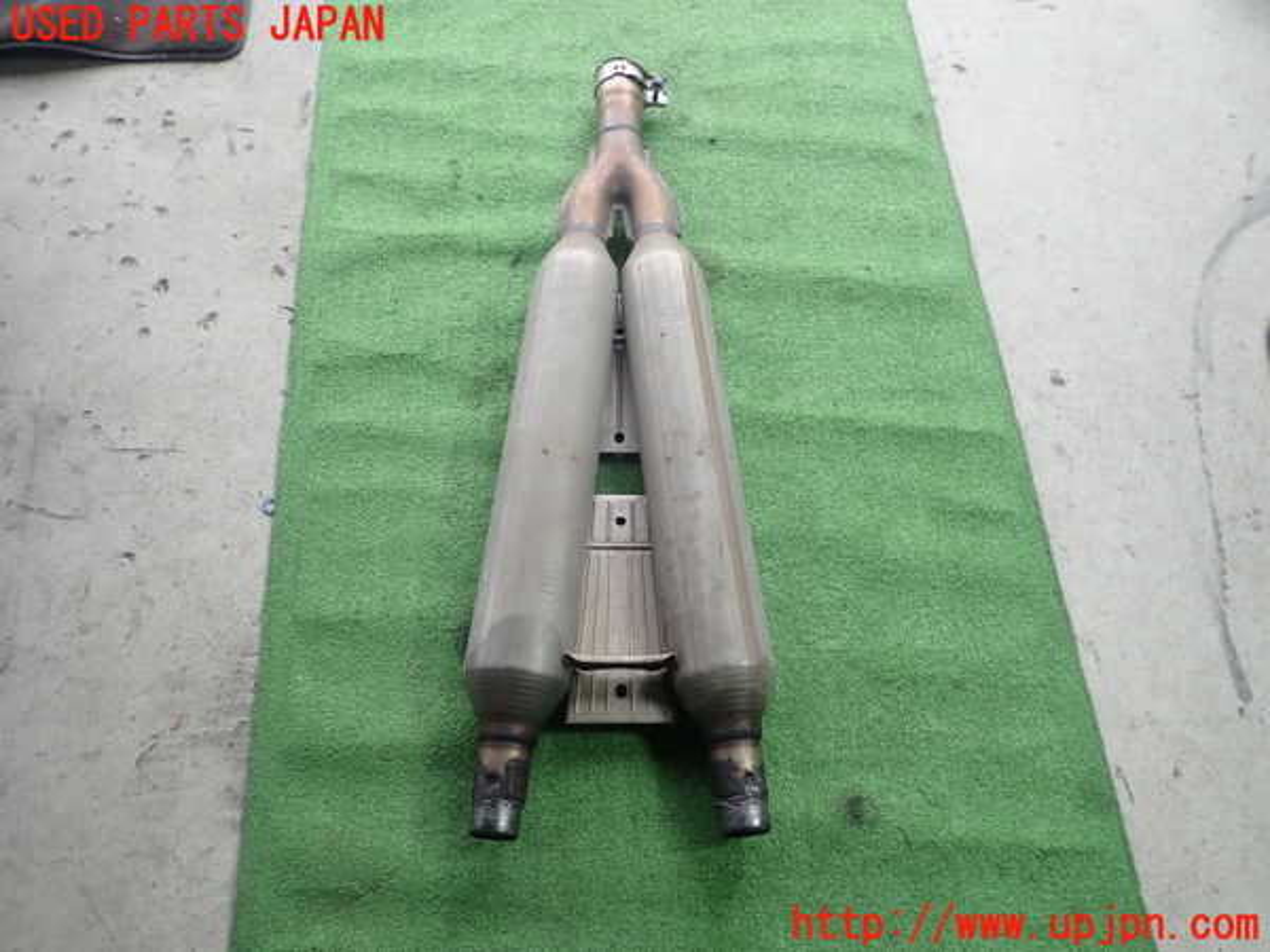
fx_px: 917
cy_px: 476
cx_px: 635
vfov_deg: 54.9
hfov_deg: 69.4
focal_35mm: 25
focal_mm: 4.5
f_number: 2
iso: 100
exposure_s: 1/80
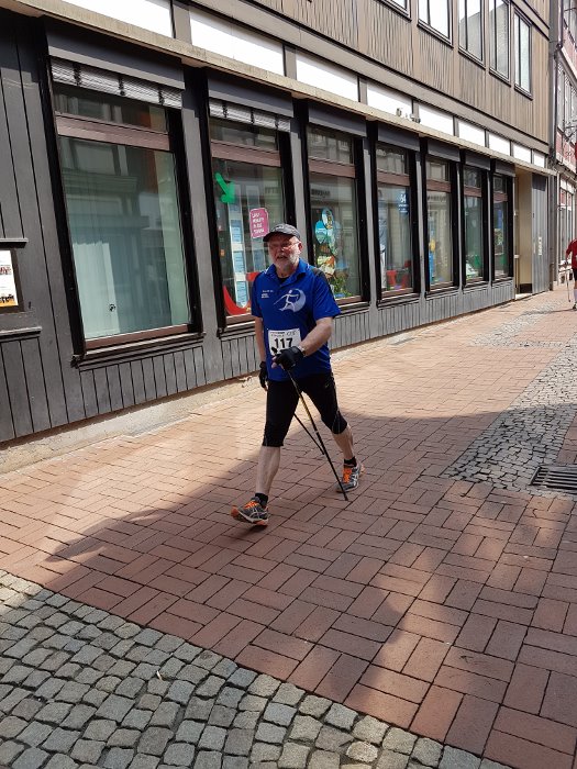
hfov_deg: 53.1
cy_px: 384
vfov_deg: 67.3
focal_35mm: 26
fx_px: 578
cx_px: 288
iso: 40
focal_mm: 4.2
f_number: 1.7
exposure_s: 1/844
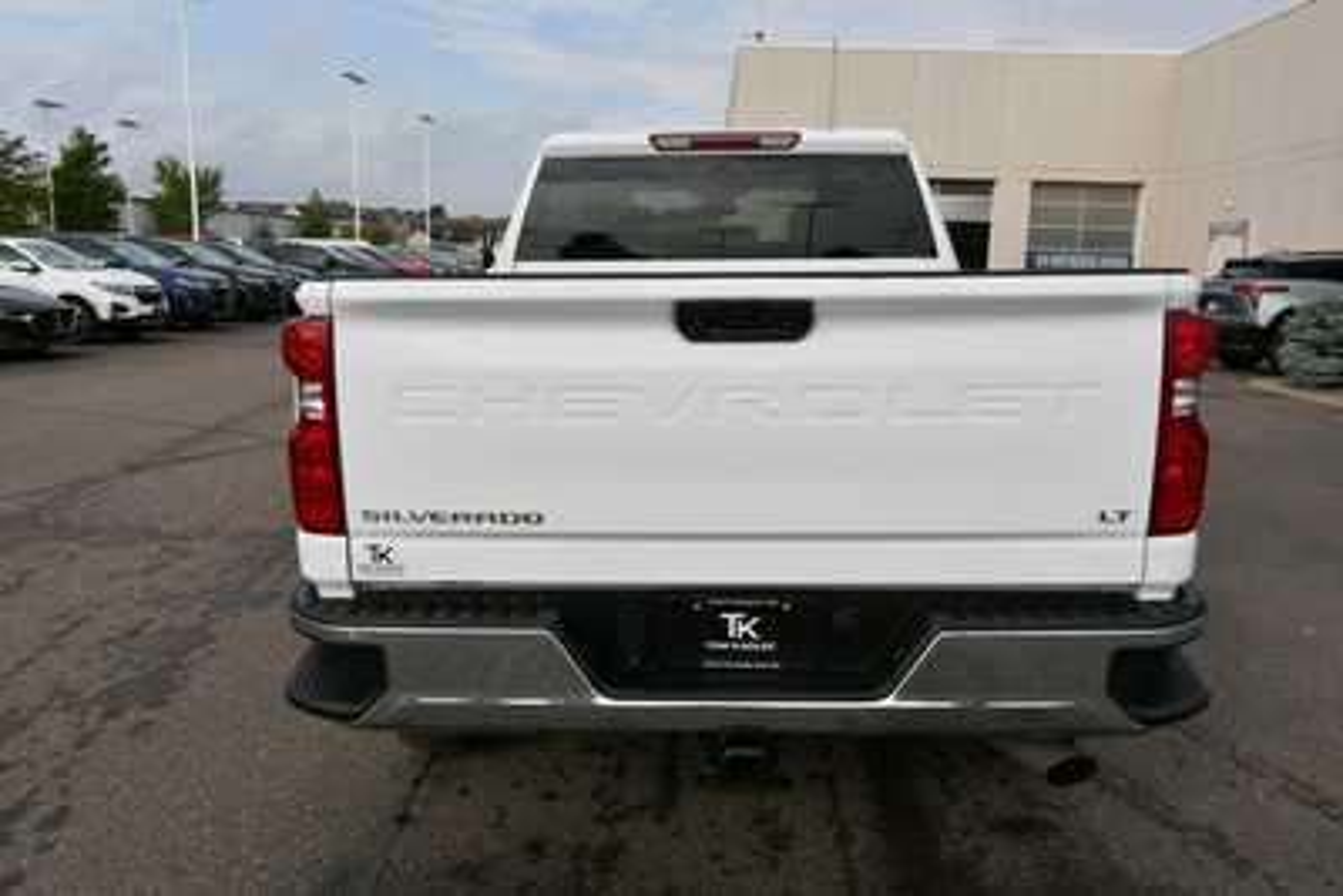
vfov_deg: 43.6
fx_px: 1120
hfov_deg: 61.9
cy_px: 448
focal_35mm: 30
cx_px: 672
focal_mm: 20
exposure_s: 1/320
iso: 100
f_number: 9
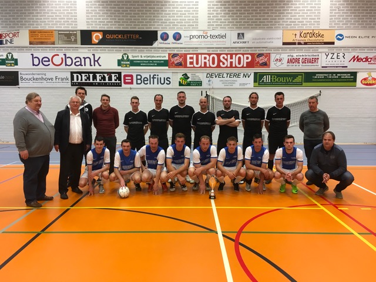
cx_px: 188
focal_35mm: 29
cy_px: 141
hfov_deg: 61.7
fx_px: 315
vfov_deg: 48.2
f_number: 2.2
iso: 64
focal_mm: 4.15
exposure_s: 1/33
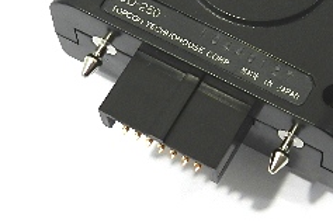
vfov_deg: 10.5
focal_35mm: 129
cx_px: 288
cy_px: -27
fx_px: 1193
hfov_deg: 15.7
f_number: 4.2
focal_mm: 8.1
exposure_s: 1/30
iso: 160
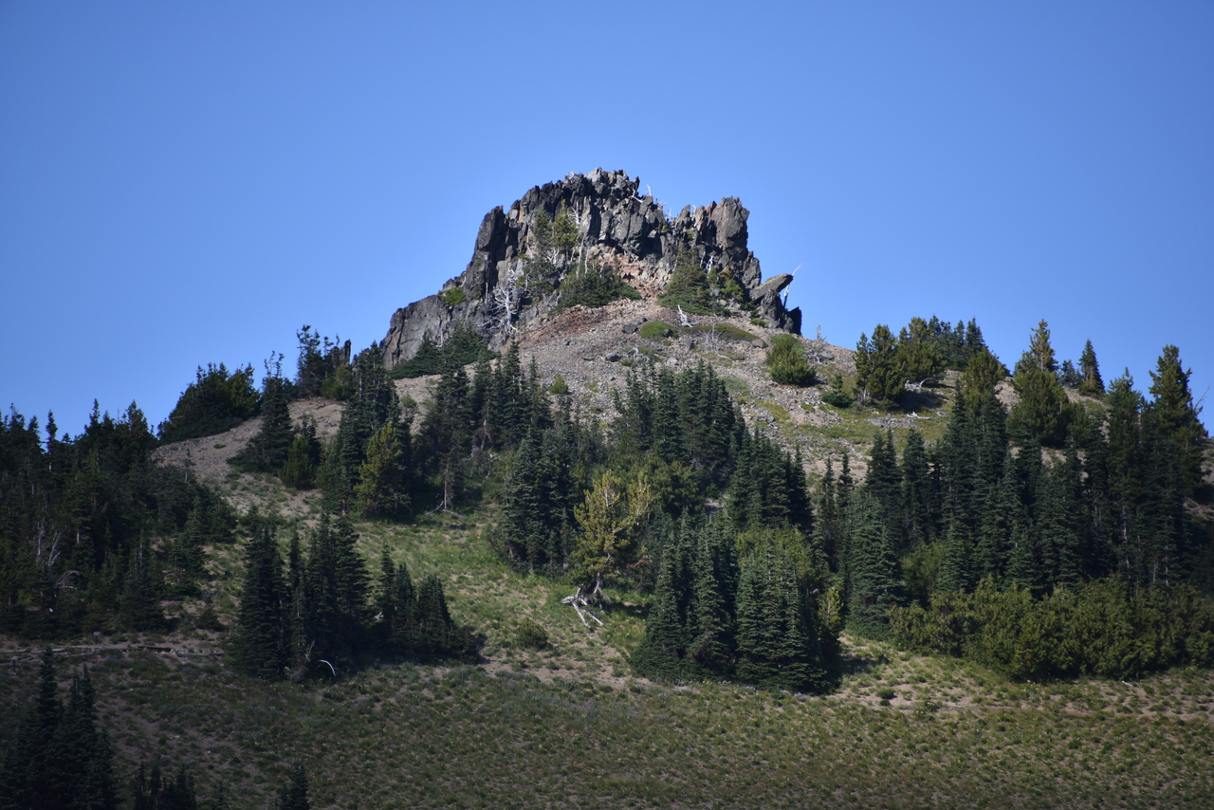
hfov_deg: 6.9
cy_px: 405
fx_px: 10118
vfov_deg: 4.6
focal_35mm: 300
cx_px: 607
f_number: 5.6
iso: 220
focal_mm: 300
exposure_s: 1/640
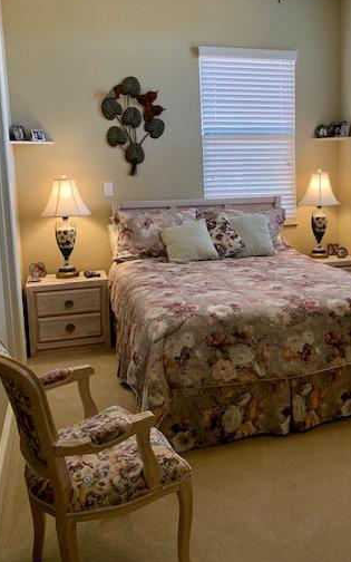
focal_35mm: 35
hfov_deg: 35.9
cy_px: 236
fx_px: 536
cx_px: 234
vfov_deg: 55.1
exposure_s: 1/60
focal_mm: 4.25
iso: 64
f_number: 1.8
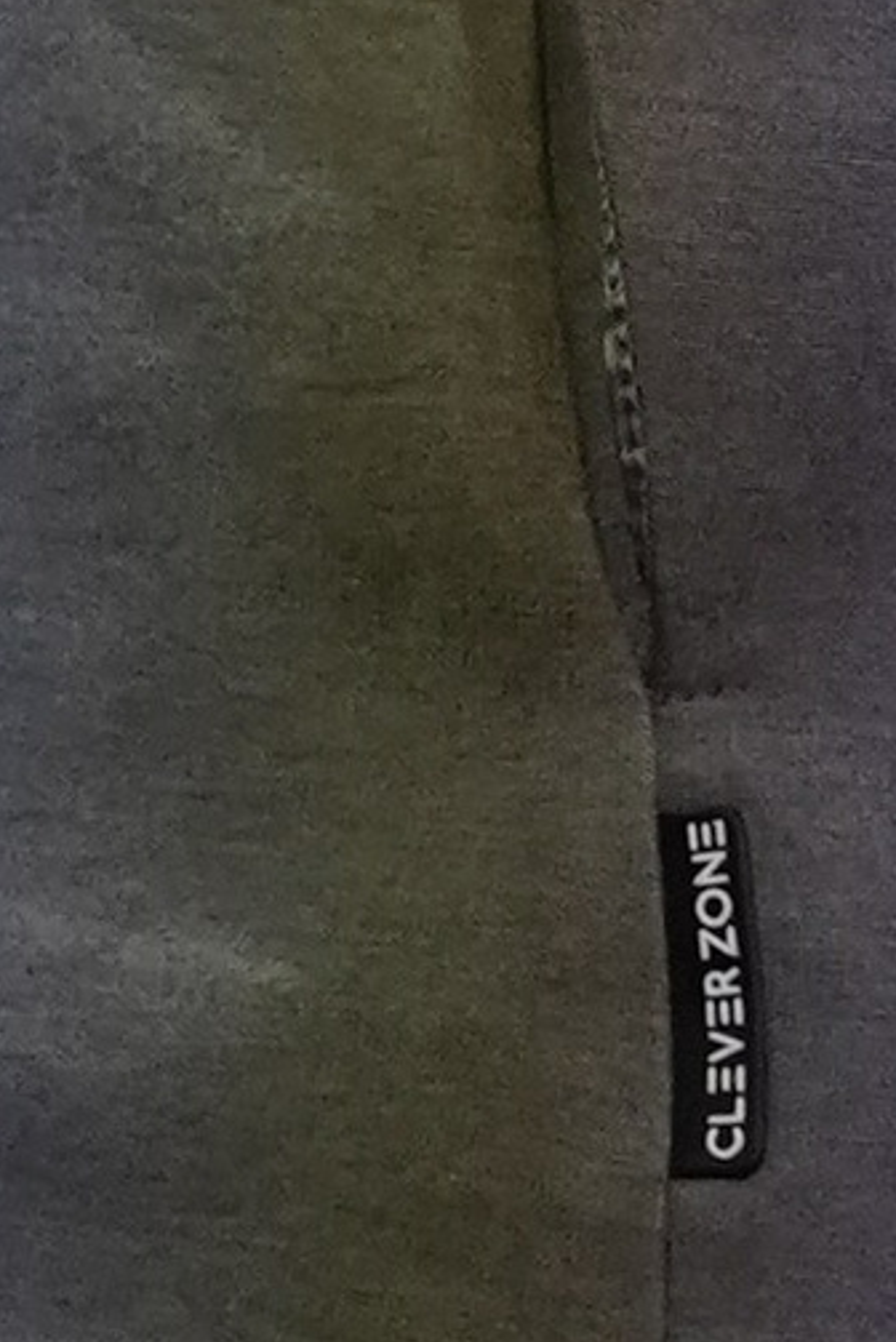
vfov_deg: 0.9
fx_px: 85332
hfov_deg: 0.6
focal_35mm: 2289
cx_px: 1728
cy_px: -2873
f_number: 2.8
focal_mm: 200
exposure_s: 1/400
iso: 1600
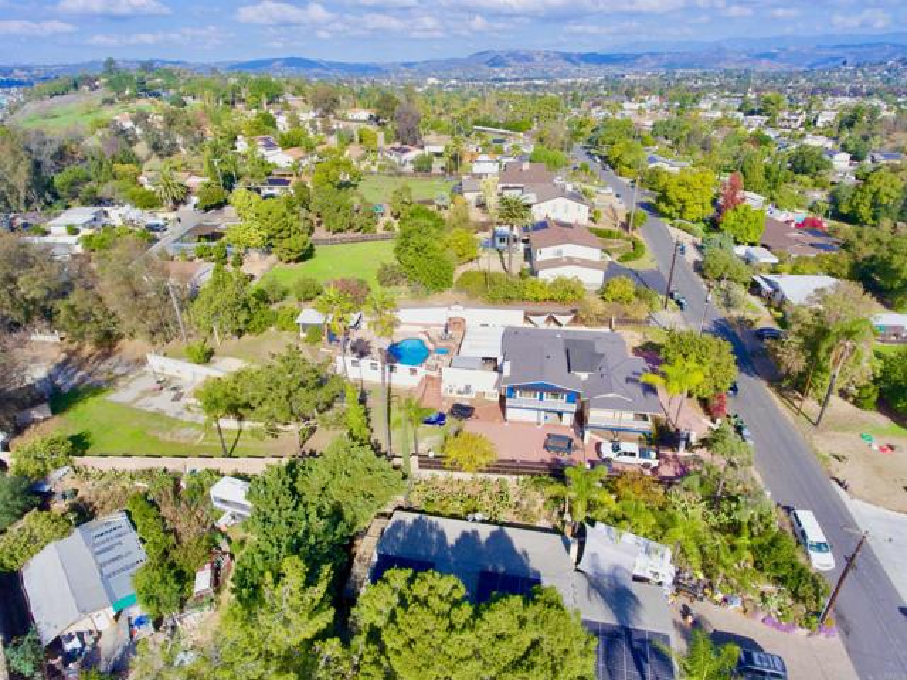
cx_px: 454
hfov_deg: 81.7
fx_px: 524
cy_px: 340
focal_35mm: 20
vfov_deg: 66.0
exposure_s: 1/890
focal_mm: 3.61
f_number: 2.8
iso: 100
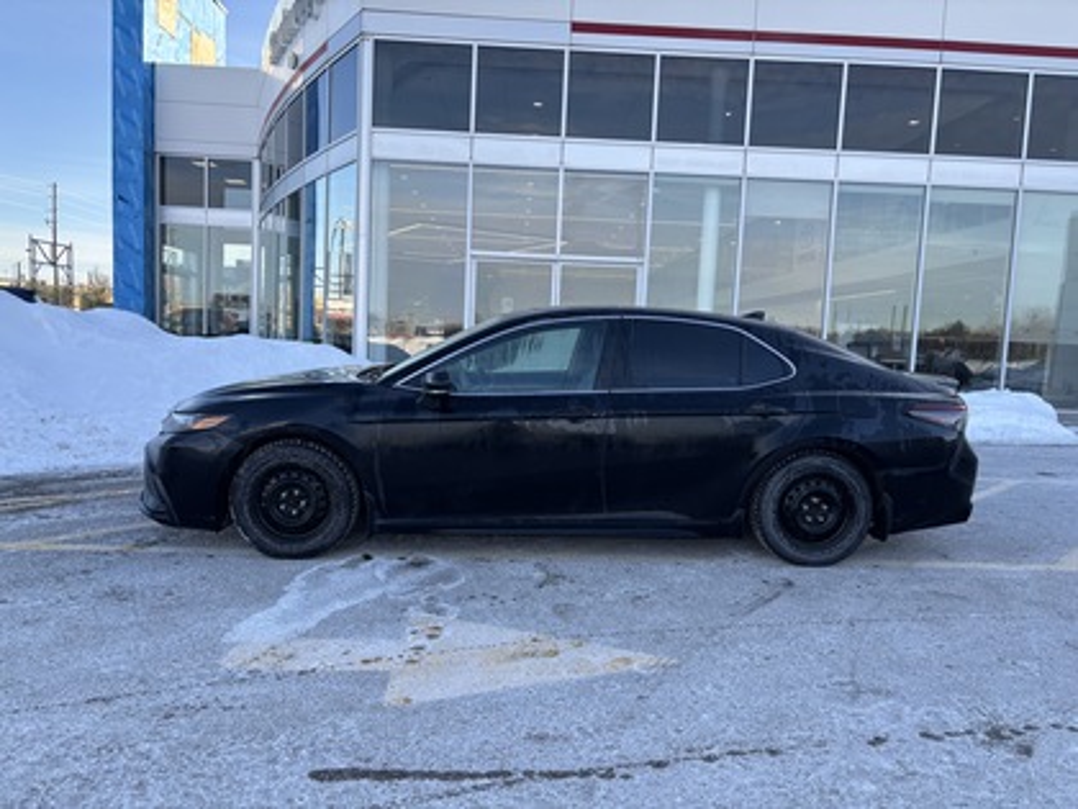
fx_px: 810
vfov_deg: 53.1
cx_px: 539
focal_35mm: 26
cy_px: 404
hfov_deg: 67.3
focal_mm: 5.96
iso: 50
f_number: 1.6
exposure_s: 1/787
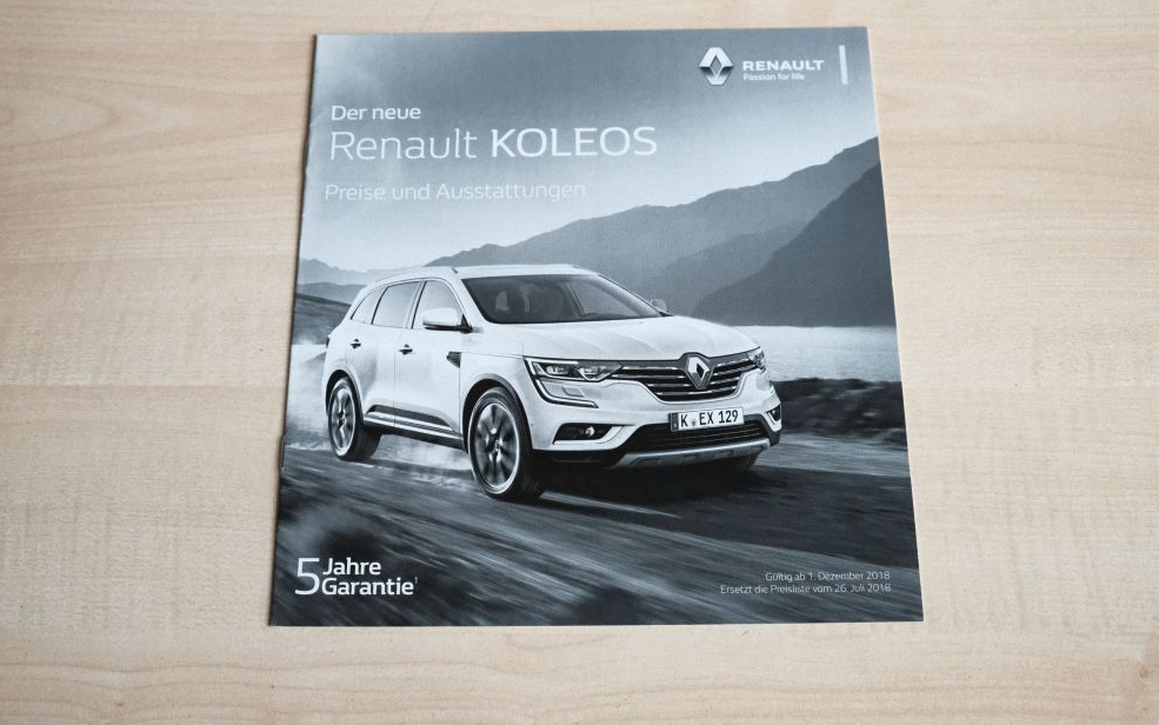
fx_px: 1232
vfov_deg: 32.8
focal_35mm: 39
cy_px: 346
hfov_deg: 50.4
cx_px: 582
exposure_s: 1/800
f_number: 5.6
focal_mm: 25.4
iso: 6400
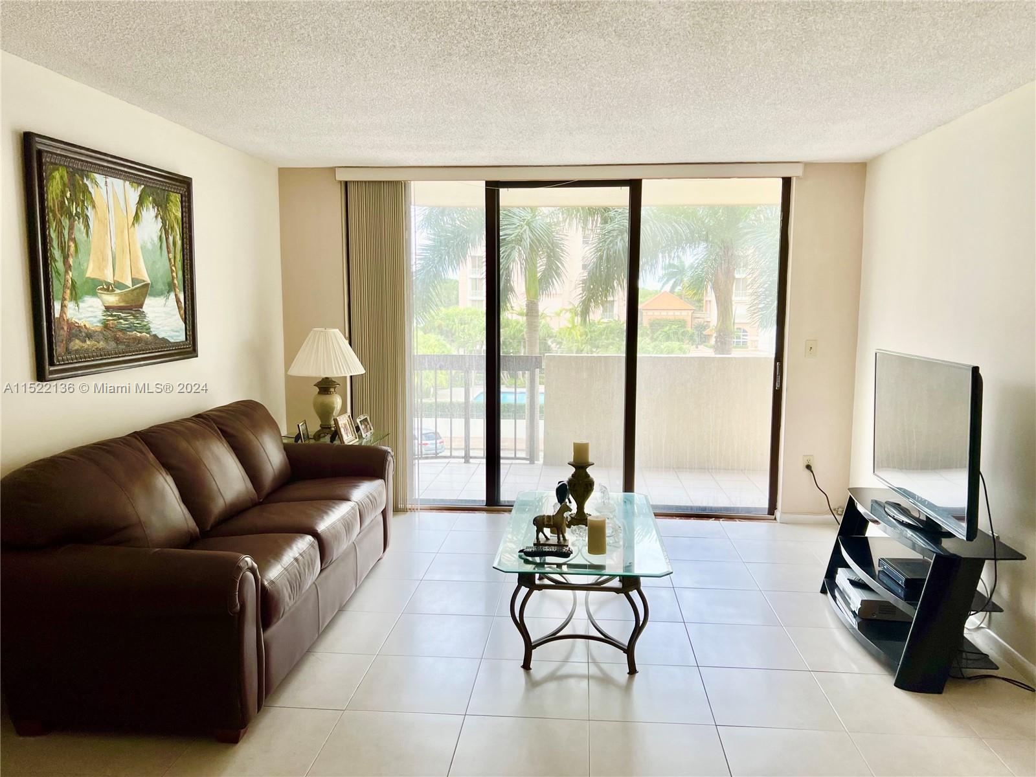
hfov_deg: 67.3
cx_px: 518
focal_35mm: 26
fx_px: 778
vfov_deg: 53.1
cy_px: 388
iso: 32
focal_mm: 5.7
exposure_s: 1/136
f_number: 1.5
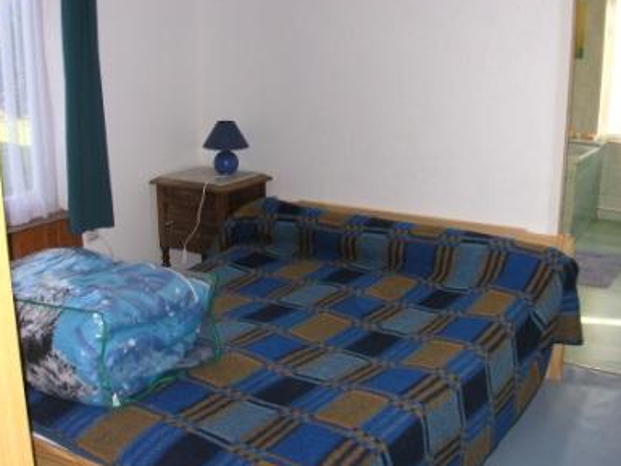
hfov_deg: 43.8
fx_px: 772
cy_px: 234
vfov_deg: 33.6
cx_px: 318
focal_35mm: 43
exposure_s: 1/60
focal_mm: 5.6
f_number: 2.7
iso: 156
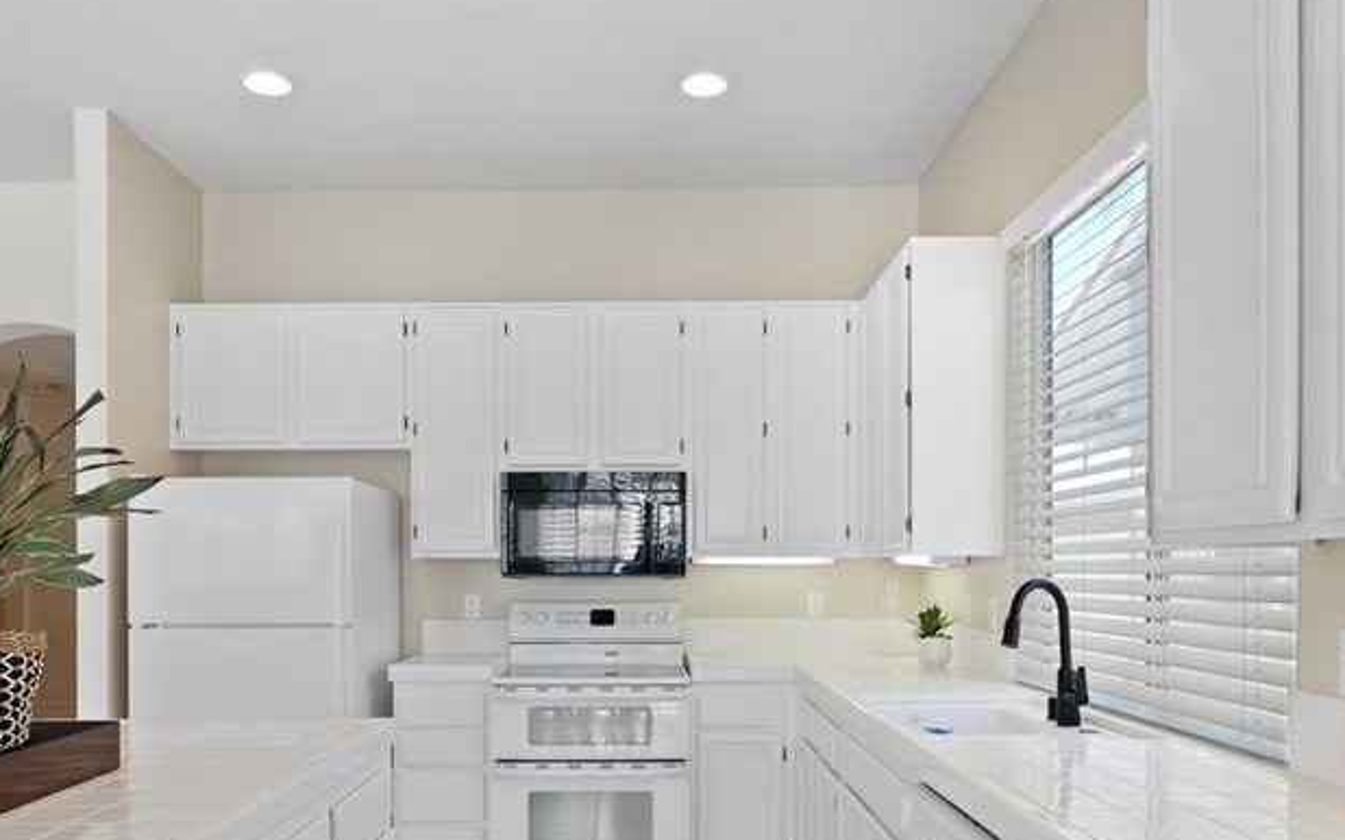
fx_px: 990
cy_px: 588
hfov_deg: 68.4
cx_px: 640
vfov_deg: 45.0
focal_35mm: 27
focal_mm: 16
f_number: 7.1
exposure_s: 1/15
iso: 400
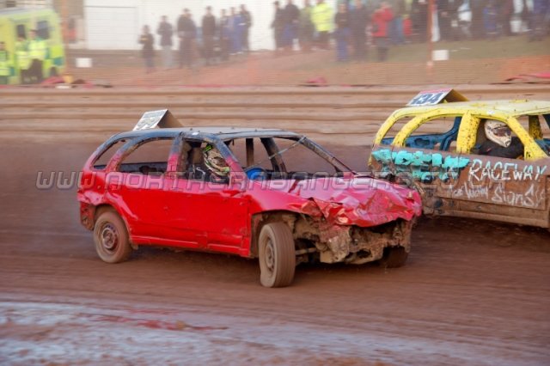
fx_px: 1787
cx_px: 275
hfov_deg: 17.5
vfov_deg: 11.7
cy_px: 183
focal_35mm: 117
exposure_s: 1/200
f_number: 5.6
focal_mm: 78
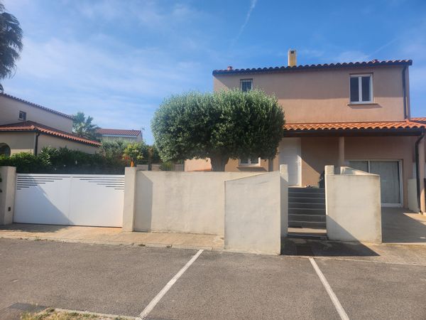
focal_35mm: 24
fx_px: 295
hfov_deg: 71.6
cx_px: 213
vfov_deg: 56.8
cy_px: 160
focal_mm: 5
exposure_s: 1/3018
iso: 50
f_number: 1.8
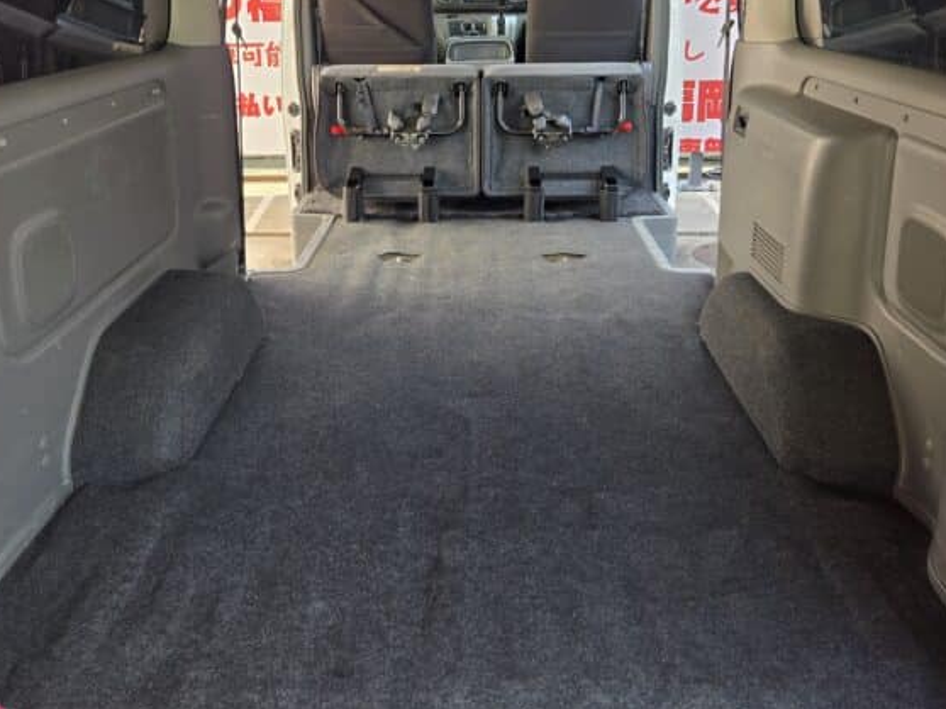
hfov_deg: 55.4
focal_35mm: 33
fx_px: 901
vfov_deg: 42.0
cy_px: 207
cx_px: 465
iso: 50
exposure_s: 1/180
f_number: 1.8
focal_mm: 5.4
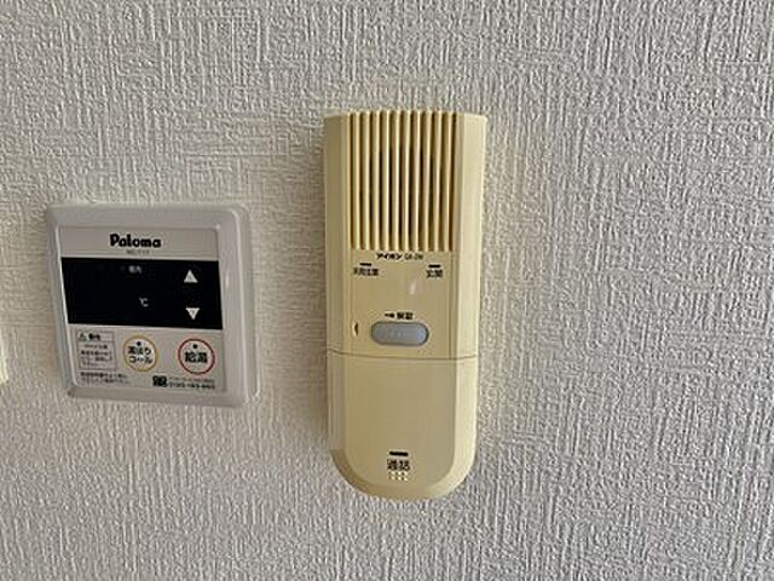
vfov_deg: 53.1
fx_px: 581
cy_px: 290
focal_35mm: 26
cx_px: 387
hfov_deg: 67.3
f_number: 1.8
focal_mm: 4.25
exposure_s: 1/120
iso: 100
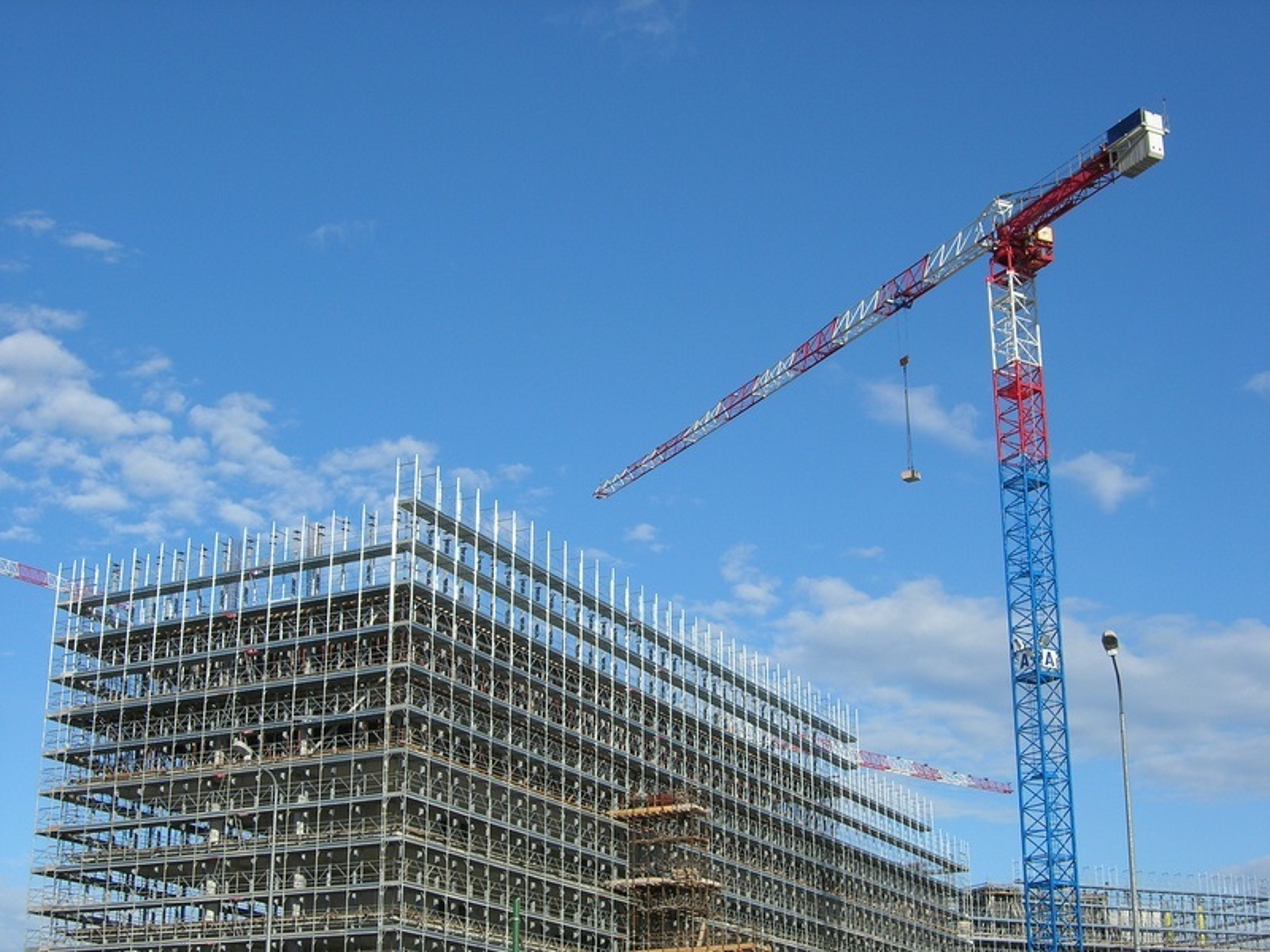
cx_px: 635
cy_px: 476
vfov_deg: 28.6
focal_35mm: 51
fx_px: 1871
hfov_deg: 37.5
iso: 64
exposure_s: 1/449
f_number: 5.4
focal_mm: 10.6
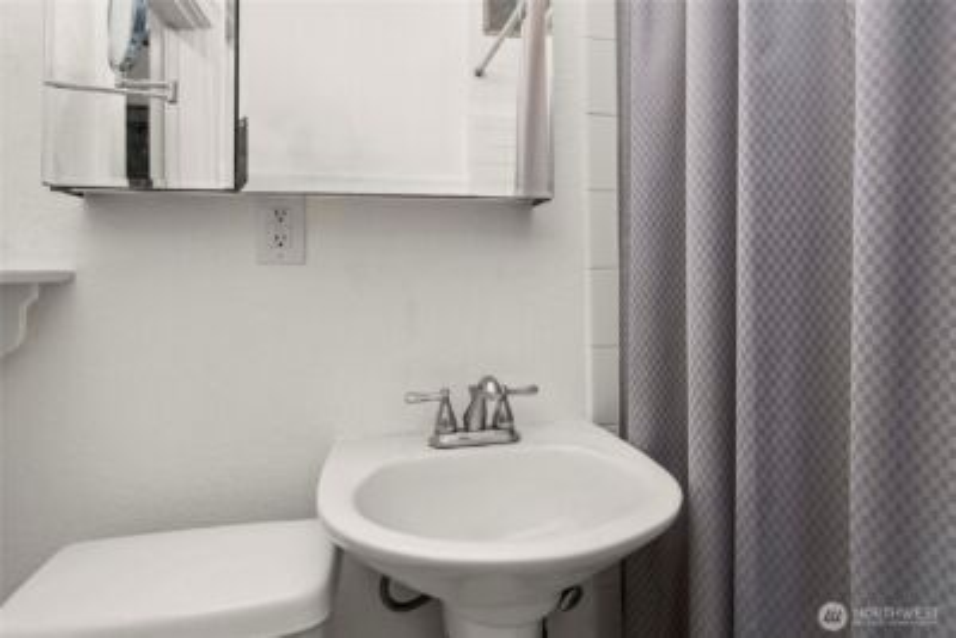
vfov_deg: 67.4
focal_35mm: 18
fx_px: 478
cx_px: 478
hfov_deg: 90.0
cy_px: 319
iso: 320
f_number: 7.1
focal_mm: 18
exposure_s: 1/60
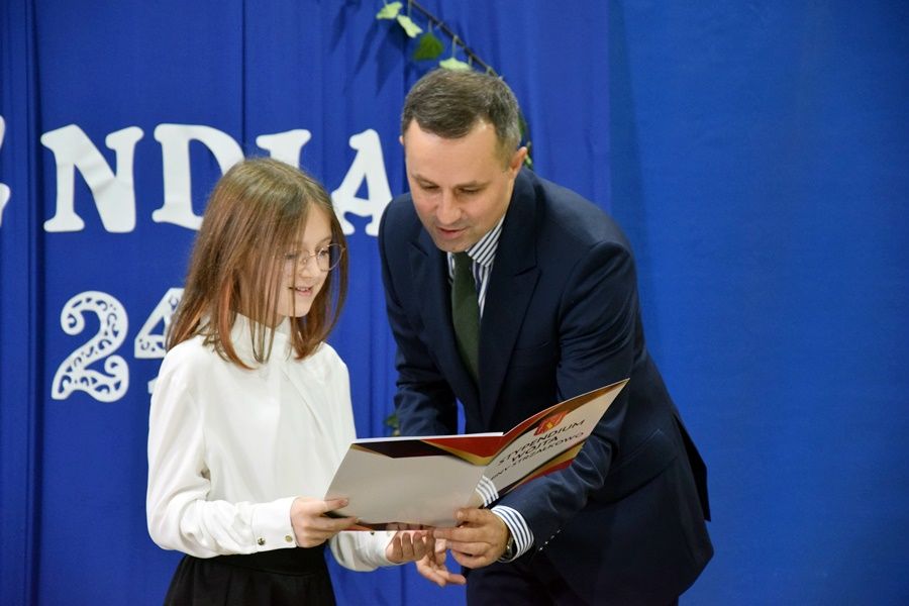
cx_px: 454
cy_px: 303
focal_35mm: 147
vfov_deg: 9.3
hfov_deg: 14.0
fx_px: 3711
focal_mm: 98
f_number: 5.6
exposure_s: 1/80
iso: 1250
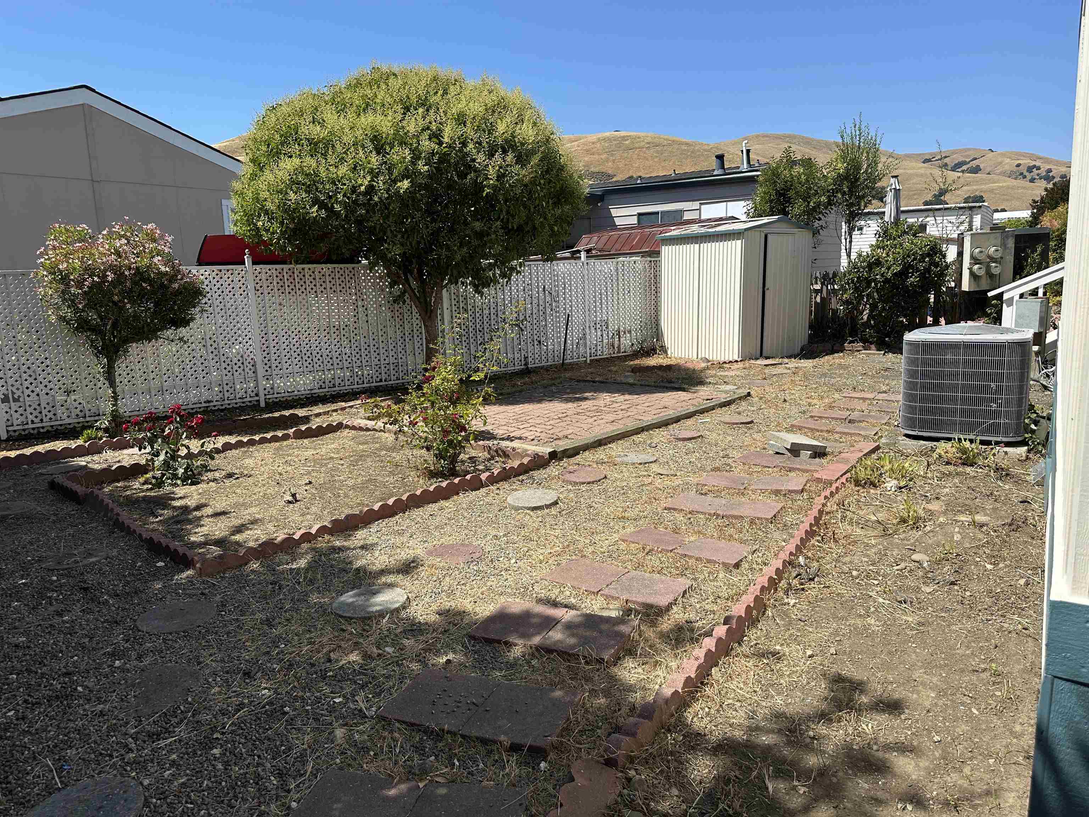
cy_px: 408
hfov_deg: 71.6
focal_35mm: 24
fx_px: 755
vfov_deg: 56.8
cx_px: 544
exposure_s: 1/3717
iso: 80
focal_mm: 6.86
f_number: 1.78
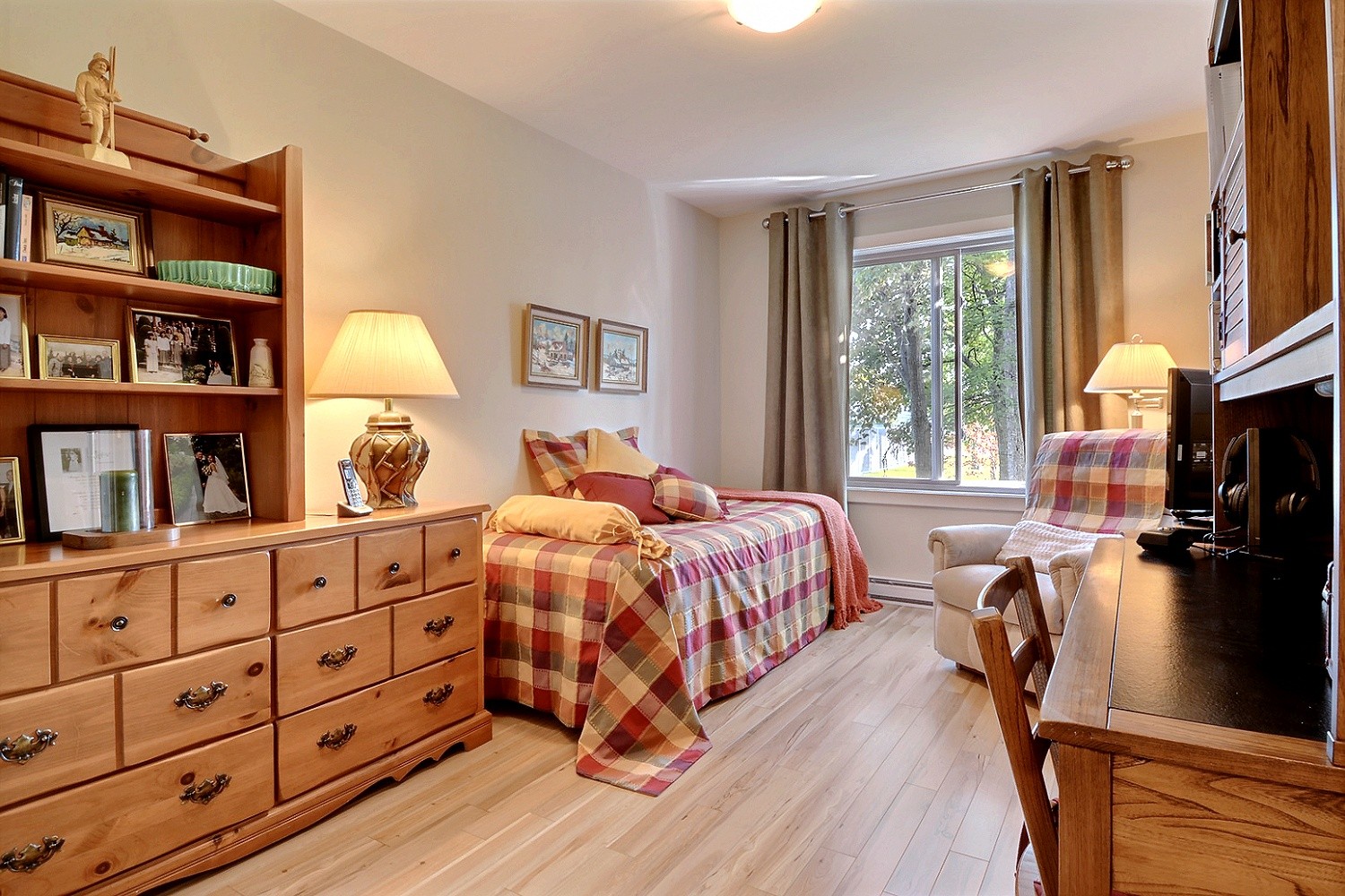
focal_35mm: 18
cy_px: 448
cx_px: 672
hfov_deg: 90.0
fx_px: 672
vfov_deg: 67.4
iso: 200
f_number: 9
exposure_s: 1/2
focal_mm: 12
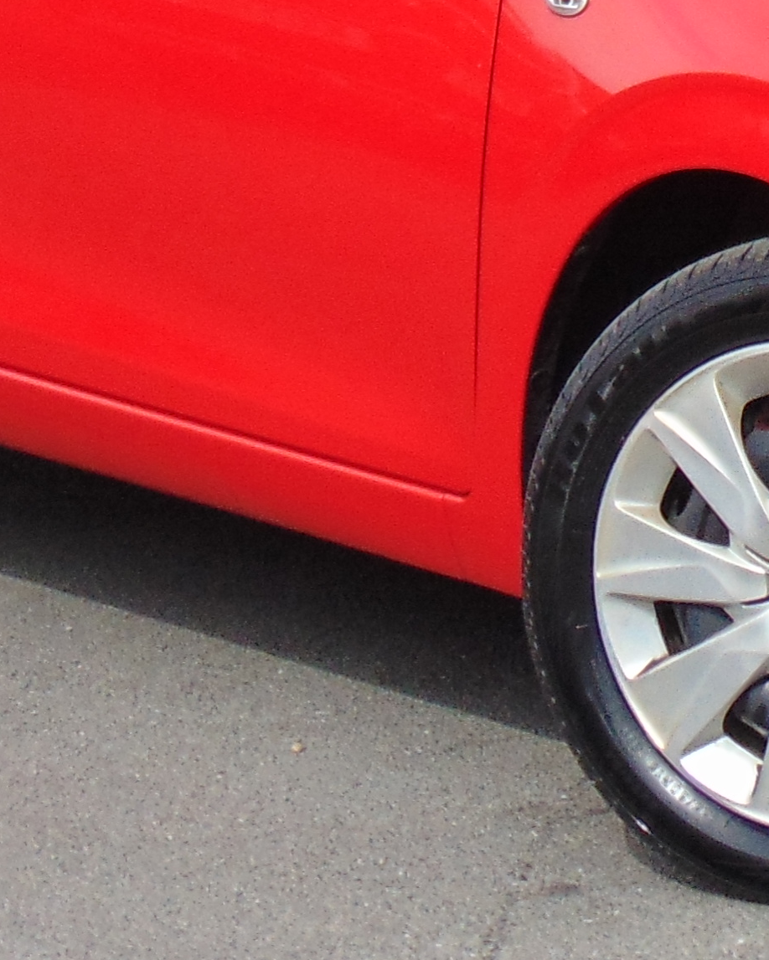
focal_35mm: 263
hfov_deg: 5.9
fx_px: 7480
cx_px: 901
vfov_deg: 7.3
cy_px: -227
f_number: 3.6
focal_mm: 10.8
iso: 80
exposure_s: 1/640
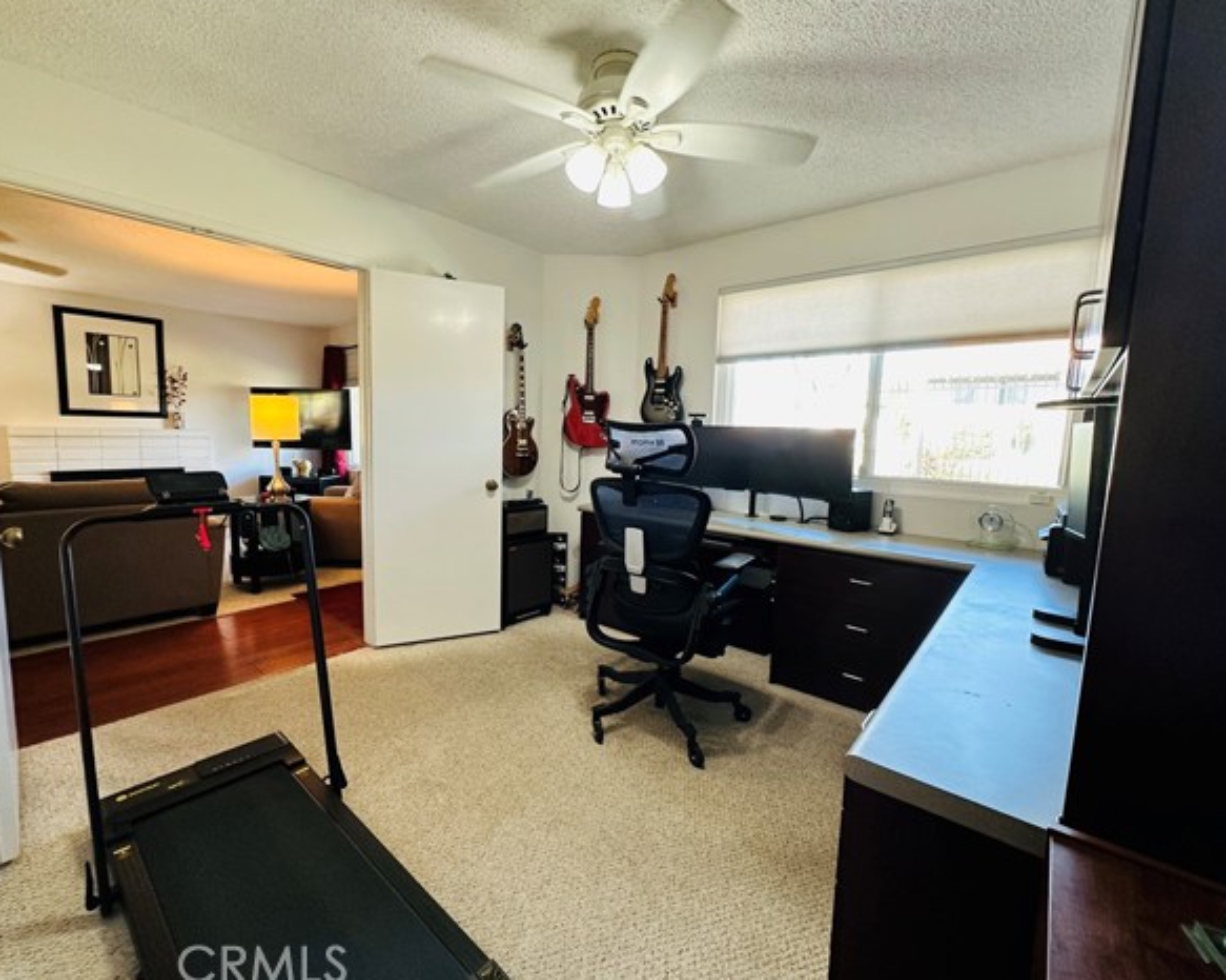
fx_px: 544
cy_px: 490
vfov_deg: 84.0
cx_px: 593
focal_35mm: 15
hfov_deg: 96.8
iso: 200
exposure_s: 1/60
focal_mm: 2.22
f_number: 2.2
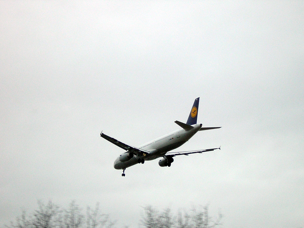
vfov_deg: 13.7
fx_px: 948
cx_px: 152
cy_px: 114
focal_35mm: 108
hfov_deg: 18.2
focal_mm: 14.1
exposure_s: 1/133
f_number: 4.7
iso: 303
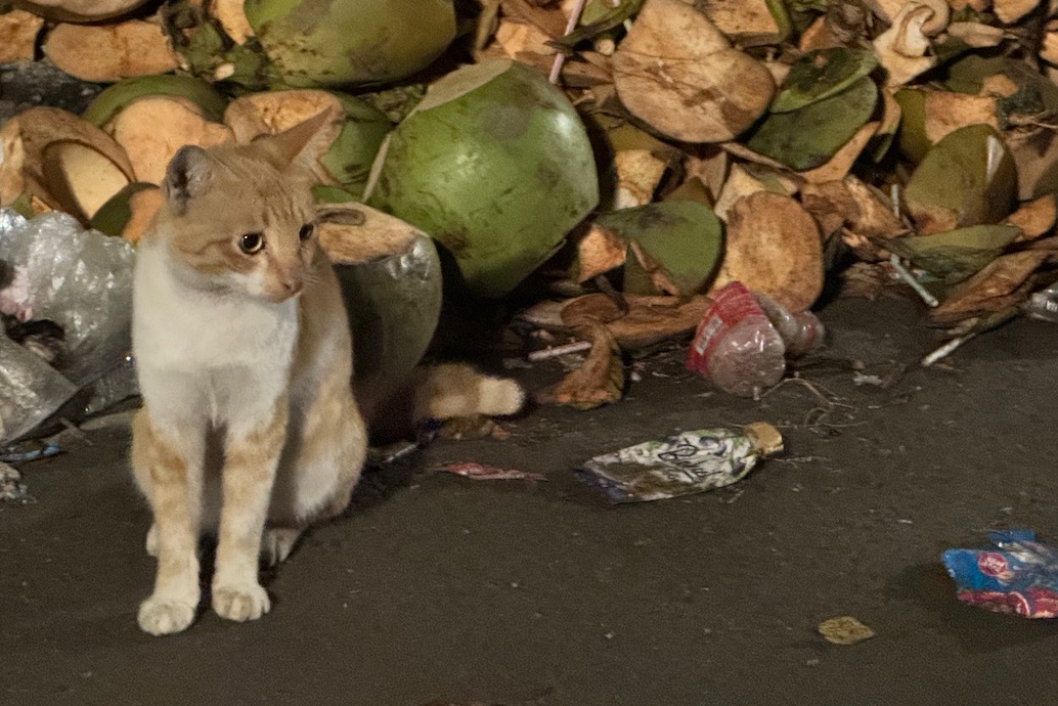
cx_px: 324
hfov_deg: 11.3
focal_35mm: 181
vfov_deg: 7.6
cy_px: 228
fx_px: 5321
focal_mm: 15.66
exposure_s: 1/23
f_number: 2.8
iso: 2000
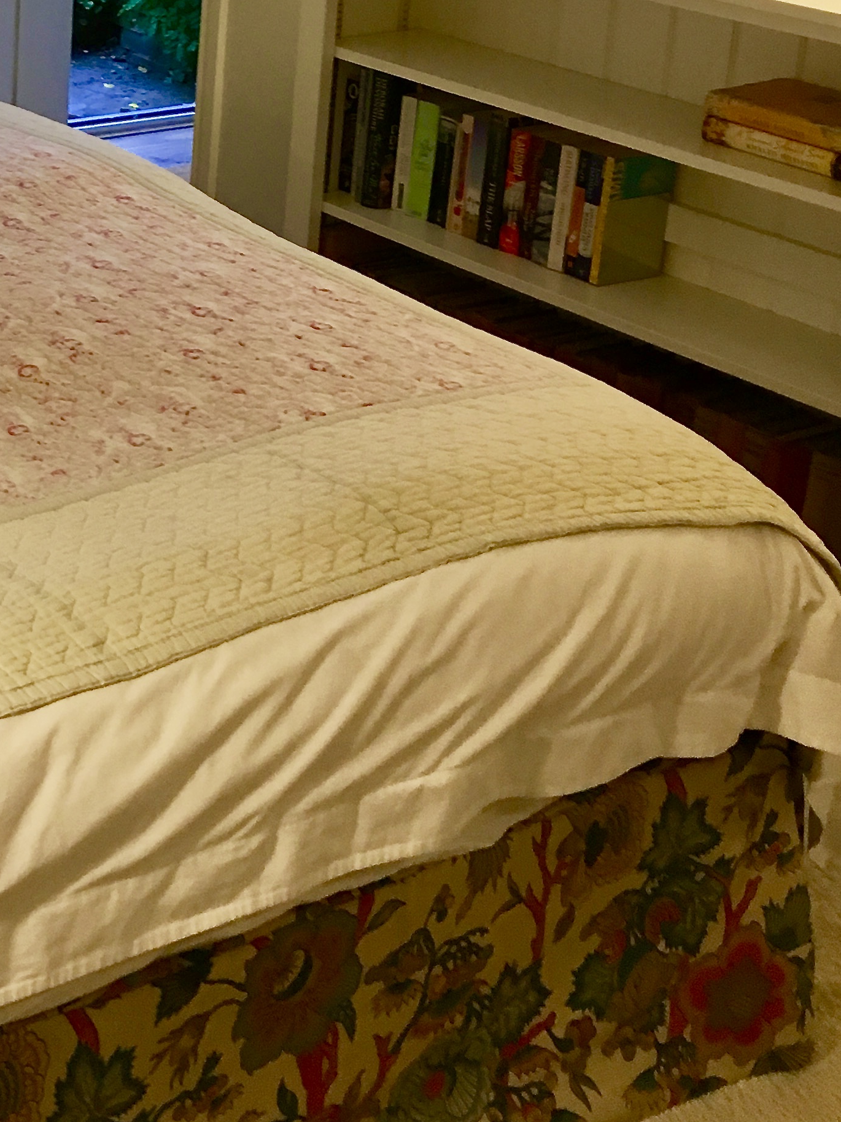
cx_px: -36
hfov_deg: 21.9
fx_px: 2073
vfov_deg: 29.0
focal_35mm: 64
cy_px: 107
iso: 125
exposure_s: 1/33
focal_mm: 4.15
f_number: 2.2
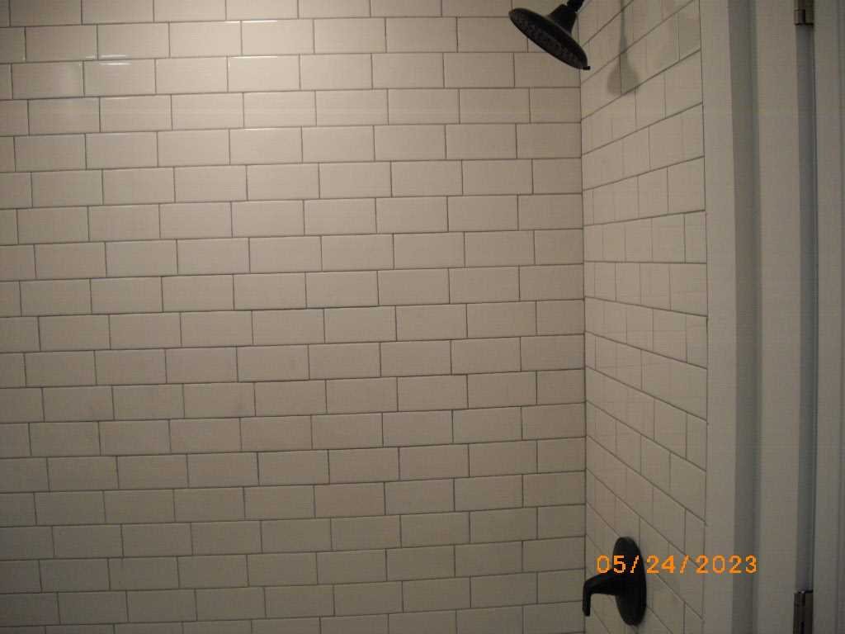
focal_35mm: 38
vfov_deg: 37.7
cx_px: 422
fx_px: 928
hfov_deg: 49.0
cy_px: 317
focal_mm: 7.9
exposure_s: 1/80
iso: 200
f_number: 2.8
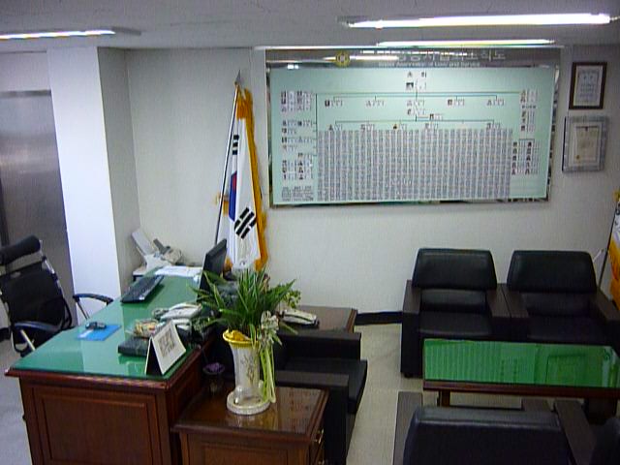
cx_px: 310
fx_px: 591
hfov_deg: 55.4
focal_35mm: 33
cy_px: 232
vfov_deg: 42.9
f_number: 2.8
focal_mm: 5.5
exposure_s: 1/80
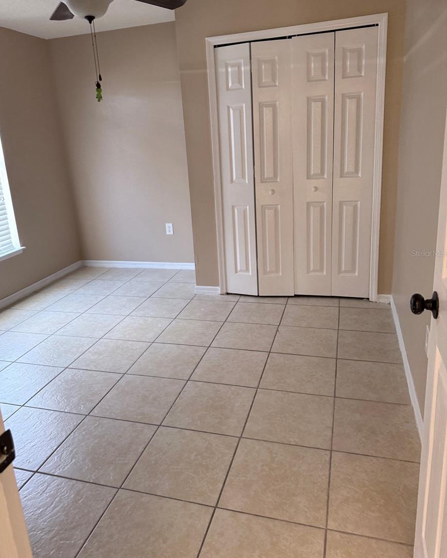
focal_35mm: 26
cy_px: 253
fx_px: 430
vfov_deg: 65.9
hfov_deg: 54.9
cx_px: 215
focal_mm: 6.76
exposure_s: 1/60
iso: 250
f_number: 1.78
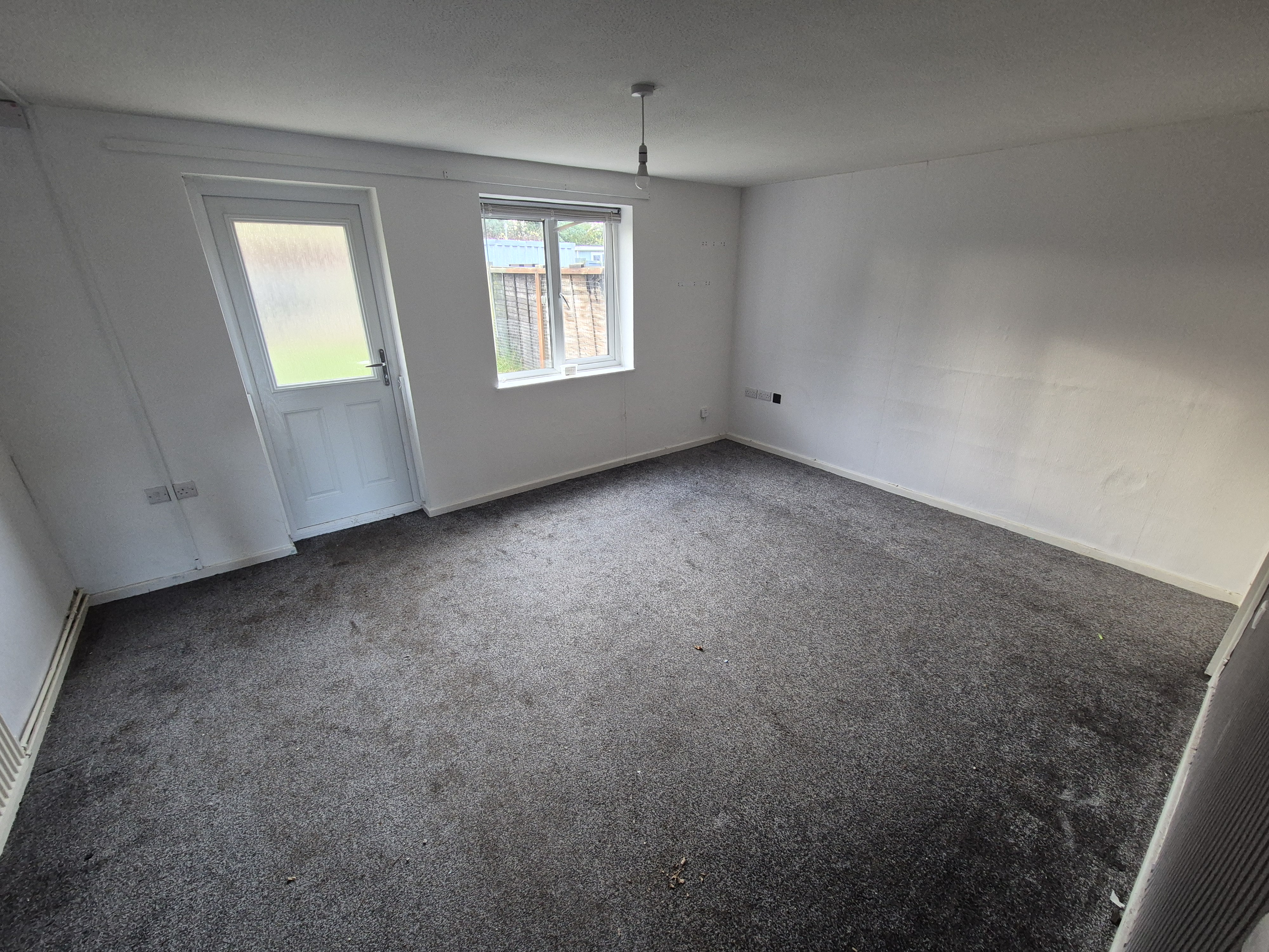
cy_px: 476
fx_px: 477
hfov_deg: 106.2
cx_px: 634
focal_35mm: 13
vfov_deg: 89.9
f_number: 2.2
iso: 400
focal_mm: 2.2
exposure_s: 1/50
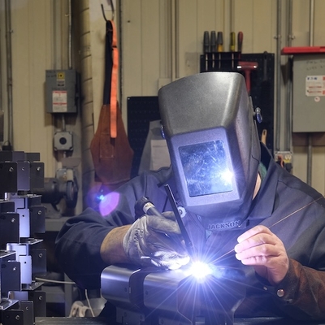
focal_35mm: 67
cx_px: 150
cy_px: 240
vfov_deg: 25.4
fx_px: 712
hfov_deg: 25.7
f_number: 4
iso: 500
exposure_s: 1/60
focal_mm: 23
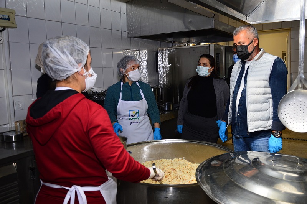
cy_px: 102
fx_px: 268
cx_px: 154
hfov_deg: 59.5
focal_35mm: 32
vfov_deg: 41.6
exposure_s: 1/60
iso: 200
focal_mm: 21
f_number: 5
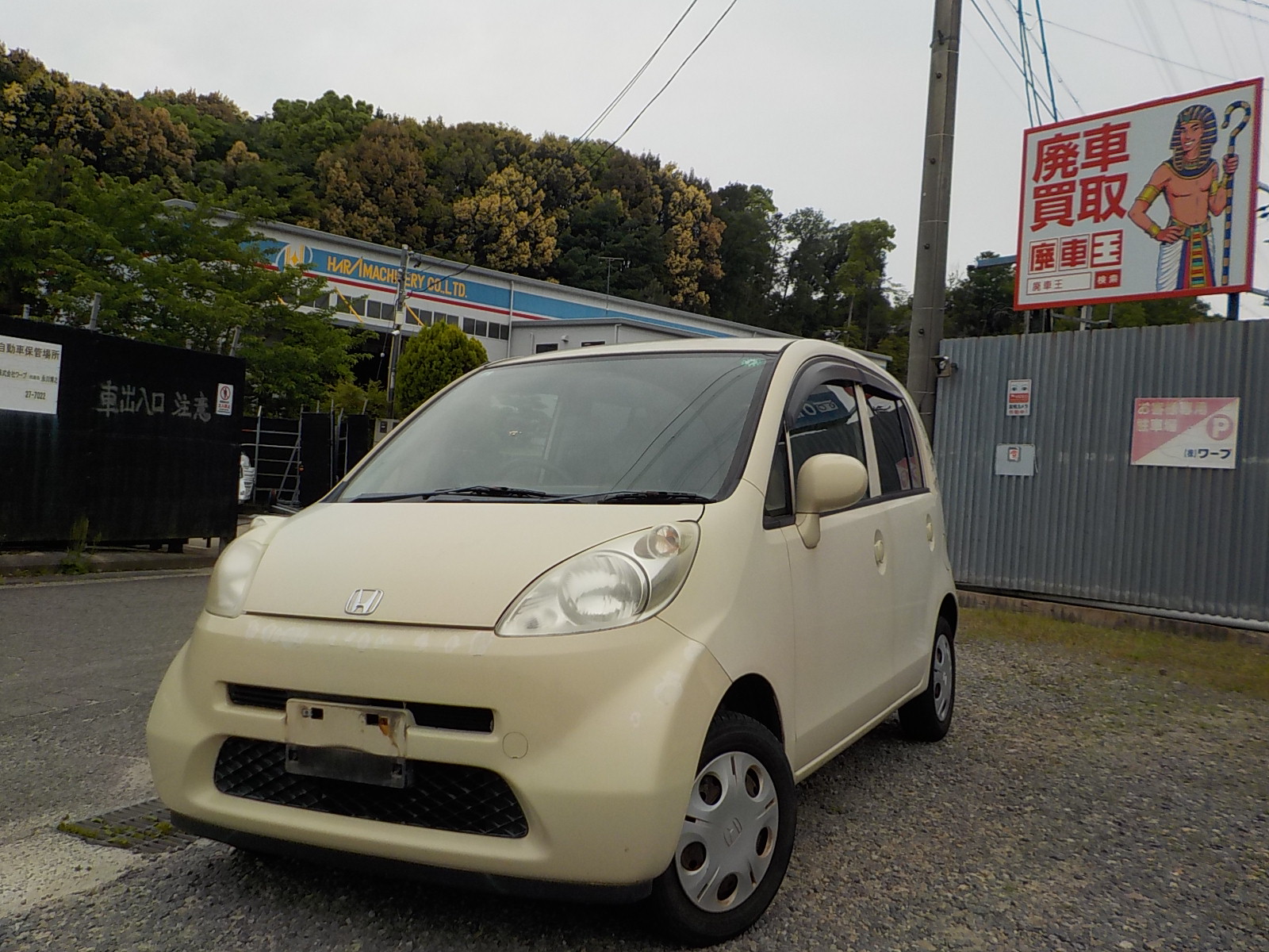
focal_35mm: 30
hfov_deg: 60.0
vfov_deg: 46.8
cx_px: 634
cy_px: 476
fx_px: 1100
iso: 125
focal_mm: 4.1
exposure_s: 1/1250
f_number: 3.3
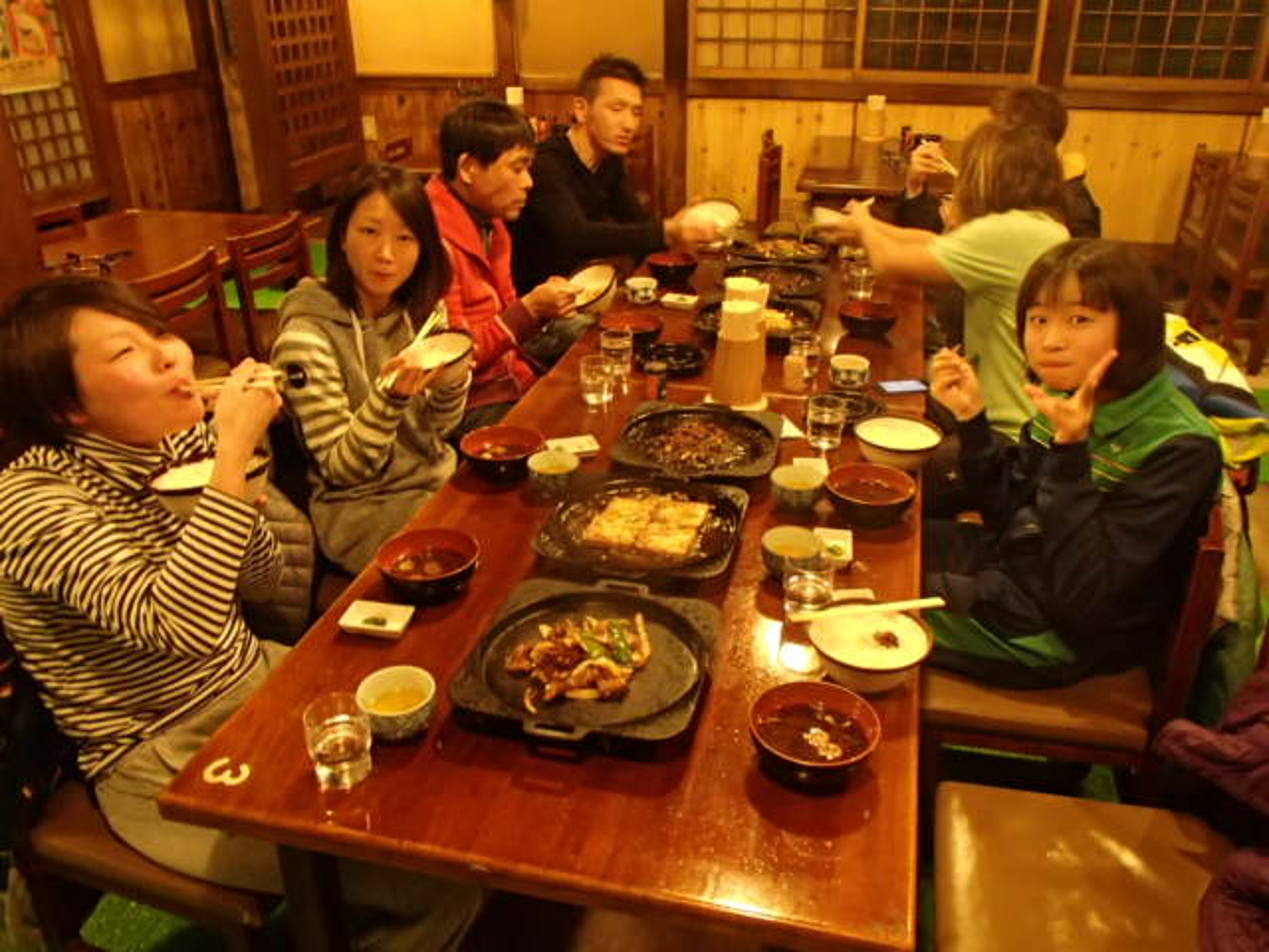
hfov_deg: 63.4
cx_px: 634
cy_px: 476
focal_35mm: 28
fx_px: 1026
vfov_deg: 49.7
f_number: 3.9
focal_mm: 5
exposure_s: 1/8
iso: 800
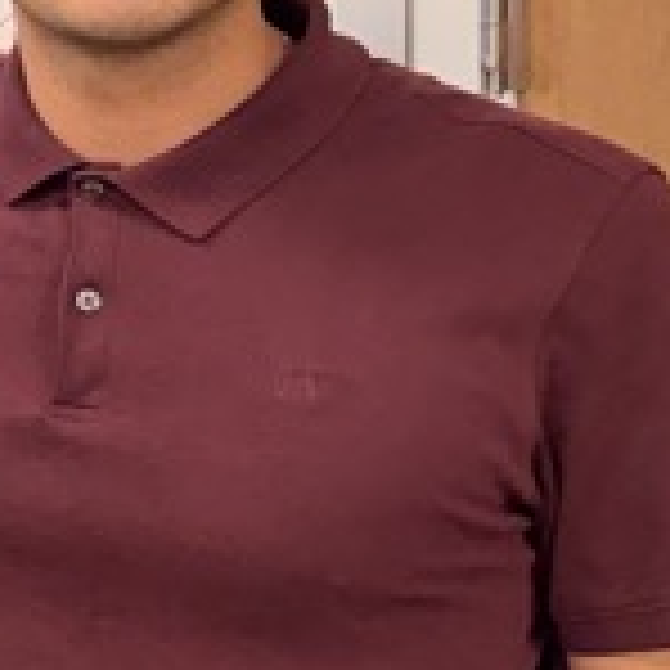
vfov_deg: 15.2
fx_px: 2496
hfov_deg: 11.6
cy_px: 193
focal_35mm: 114
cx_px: -1084
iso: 200
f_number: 1.78
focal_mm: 6.76
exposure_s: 1/120
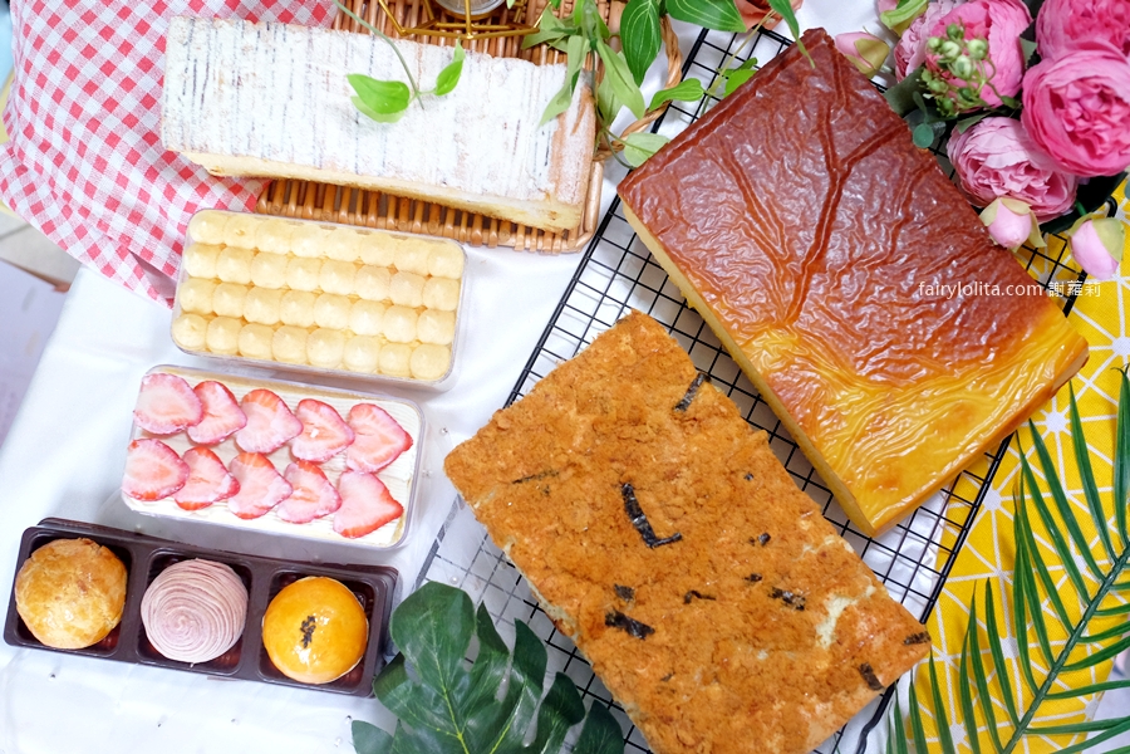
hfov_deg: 54.4
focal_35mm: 35
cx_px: 565
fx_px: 1099
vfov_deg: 37.9
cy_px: 377
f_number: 3.2
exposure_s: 1/200
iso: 2500
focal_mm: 23
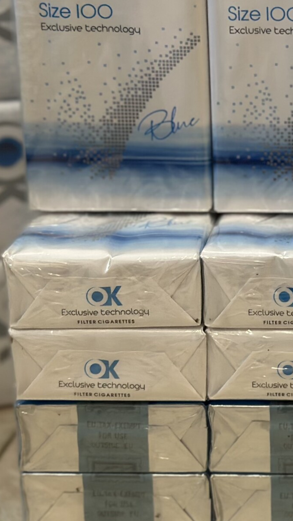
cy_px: 215
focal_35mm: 111
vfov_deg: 19.3
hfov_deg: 10.4
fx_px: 1534
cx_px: 482
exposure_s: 1/60
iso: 160
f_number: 1.78
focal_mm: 6.86
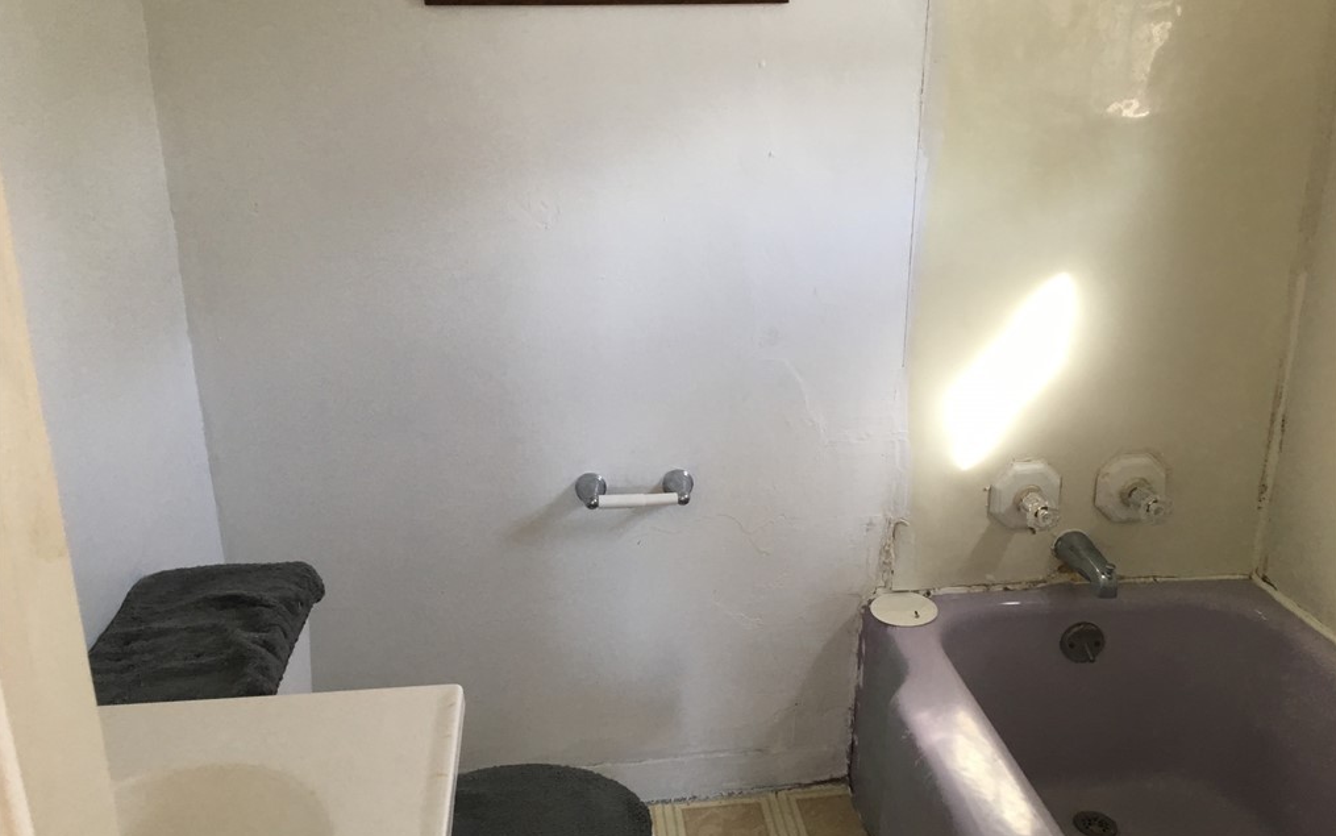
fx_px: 1129
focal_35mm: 31
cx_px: 669
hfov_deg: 61.2
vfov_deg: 40.6
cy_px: 421
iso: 32
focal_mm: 4.15
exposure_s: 1/30
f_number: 2.2
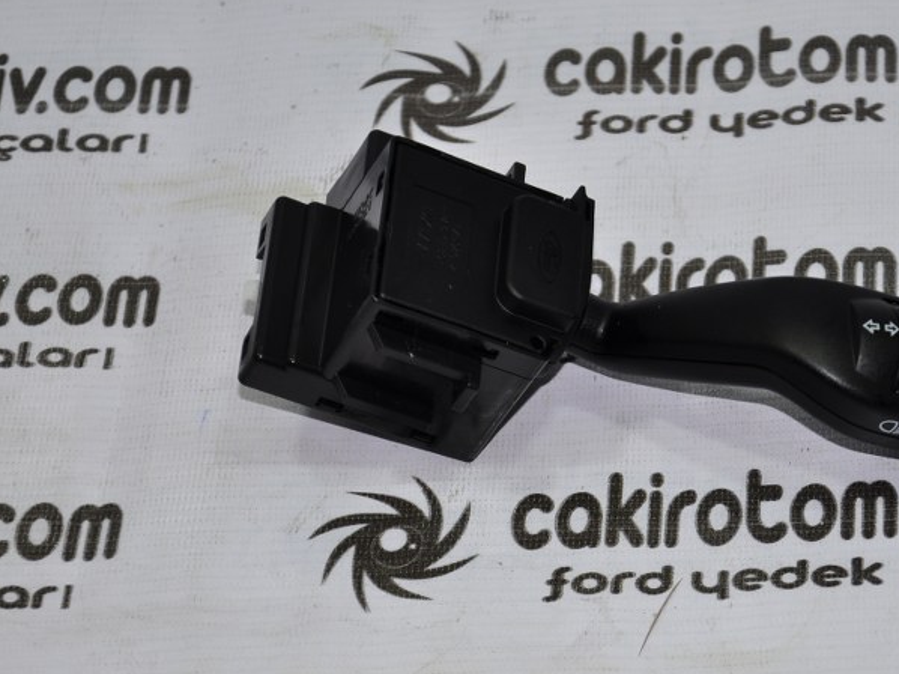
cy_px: 406
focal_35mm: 163
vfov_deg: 9.1
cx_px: 579
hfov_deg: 12.1
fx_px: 4224
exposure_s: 1/60
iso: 200
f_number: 5.3
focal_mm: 75
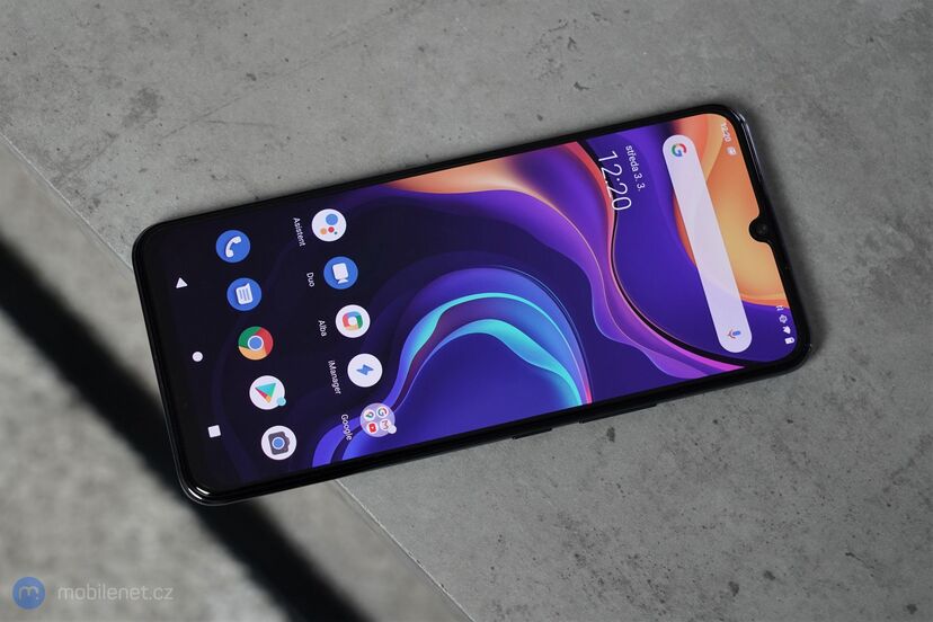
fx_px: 1814
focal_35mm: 70
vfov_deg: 19.5
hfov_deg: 28.8
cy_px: 311
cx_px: 466
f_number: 7.1
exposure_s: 1/125
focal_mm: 70
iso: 2000
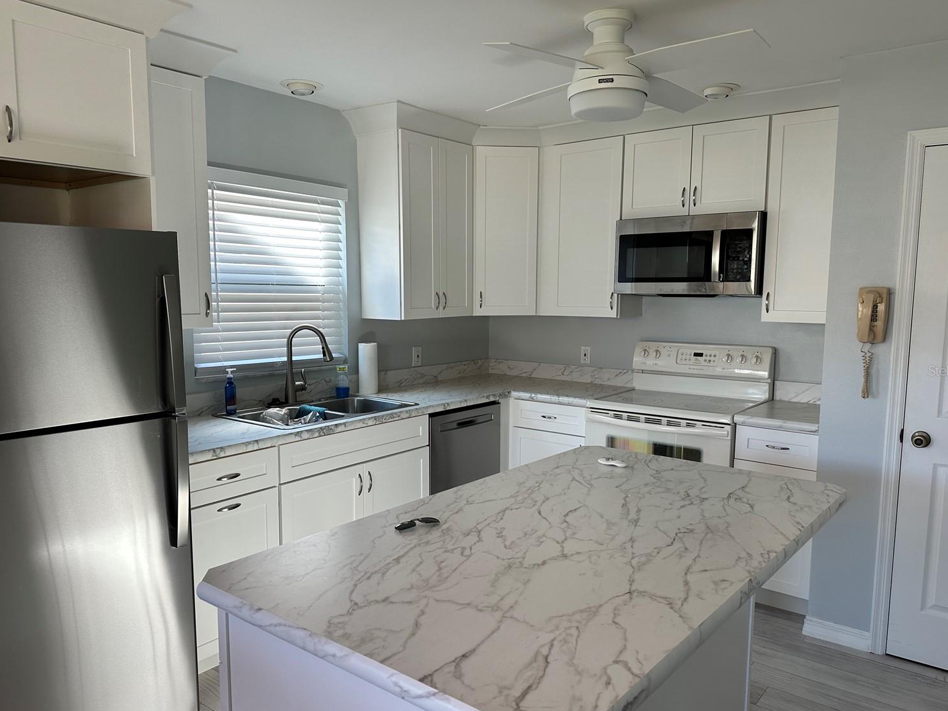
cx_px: 476
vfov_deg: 53.1
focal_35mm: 26
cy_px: 370
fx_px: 712
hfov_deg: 67.3
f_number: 1.78
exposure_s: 1/120
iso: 100
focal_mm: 6.86
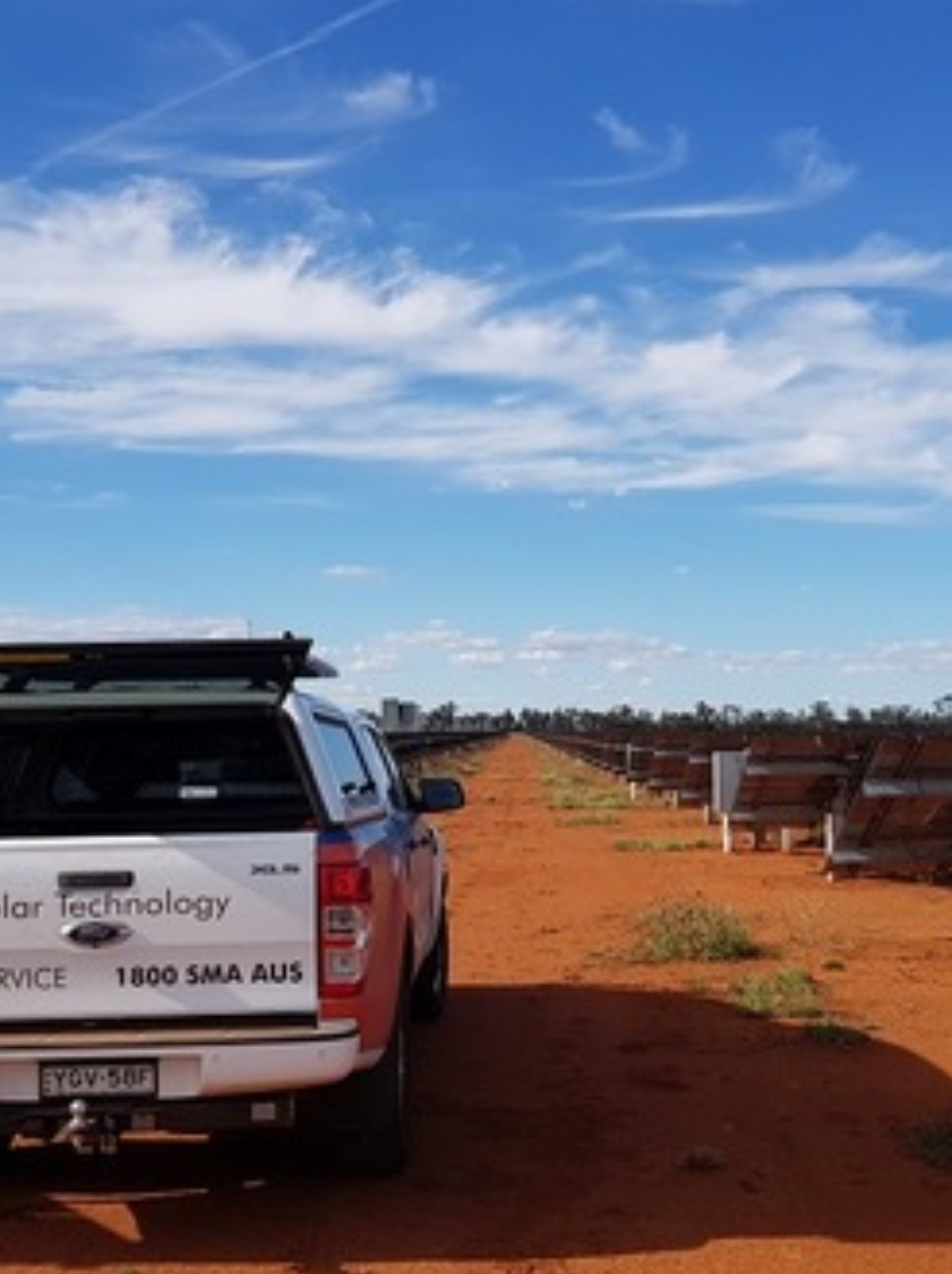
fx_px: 1543
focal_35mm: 42
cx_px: 528
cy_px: 705
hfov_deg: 34.3
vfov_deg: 44.8
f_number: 1.7
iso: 40
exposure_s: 1/2488
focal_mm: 4.2
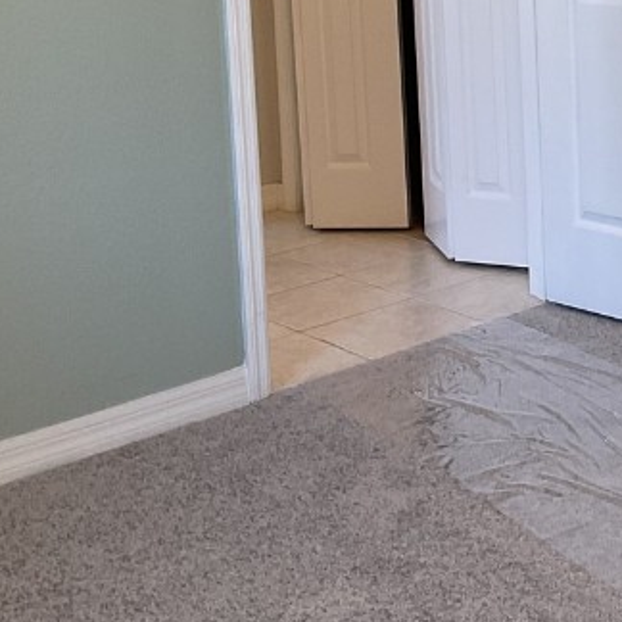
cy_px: -31
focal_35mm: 81
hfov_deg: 20.3
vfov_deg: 20.6
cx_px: 706
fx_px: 1647
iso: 50
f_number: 1.8
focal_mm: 3
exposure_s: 1/60
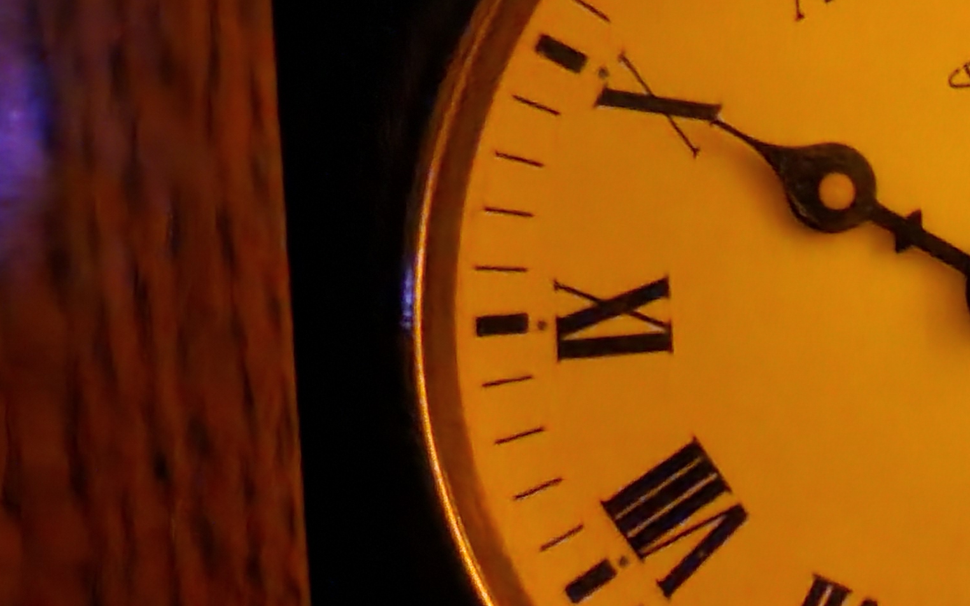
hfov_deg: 28.5
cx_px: 1113
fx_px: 1692
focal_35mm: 64
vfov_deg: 20.2
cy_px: 198
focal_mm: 6.4
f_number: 1.8
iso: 3200
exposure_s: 1/10
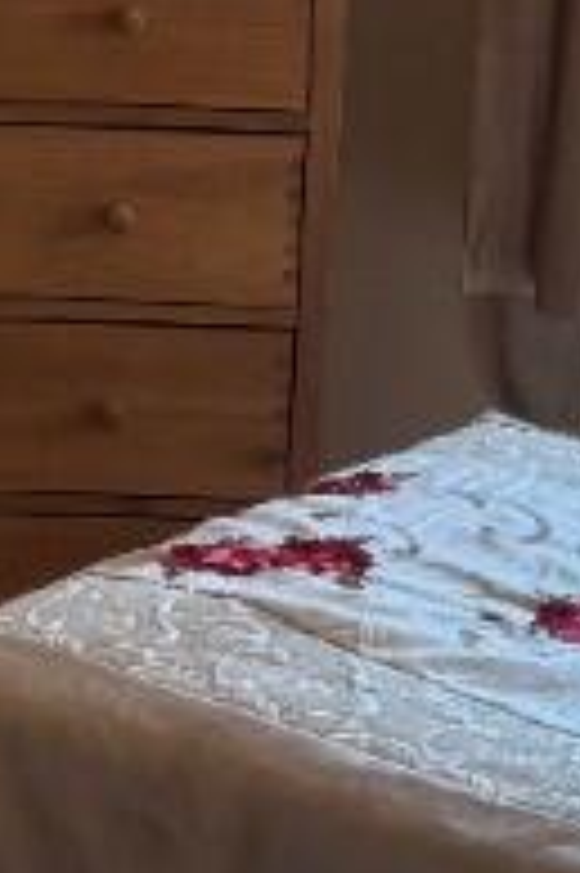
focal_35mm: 143
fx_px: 3462
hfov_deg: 9.5
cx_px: 31
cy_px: -126
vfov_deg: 14.0
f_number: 1.6
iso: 40
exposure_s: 1/190
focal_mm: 5.96
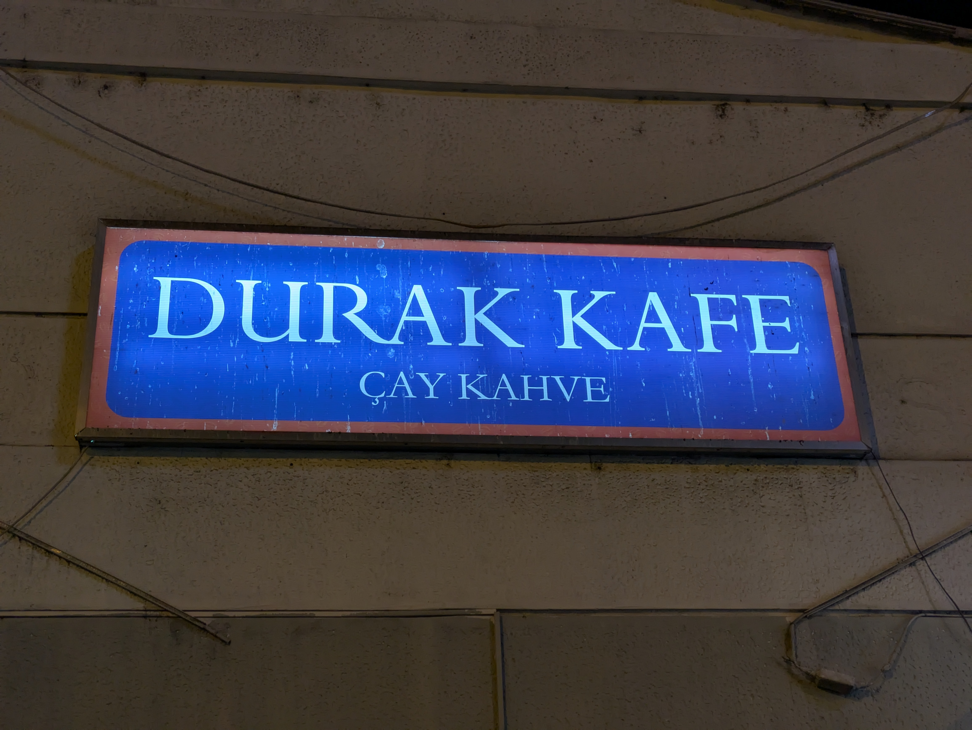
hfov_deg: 37.5
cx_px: 486
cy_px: 365
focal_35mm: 51
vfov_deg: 28.6
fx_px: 1433
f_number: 1.89
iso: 226
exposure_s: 1/100
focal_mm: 5.43
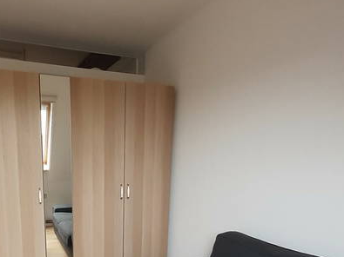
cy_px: 204
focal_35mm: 26
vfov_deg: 50.0
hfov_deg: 64.6
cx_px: 101
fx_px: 258
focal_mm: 1.13
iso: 64
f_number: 2.2
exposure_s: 1/50
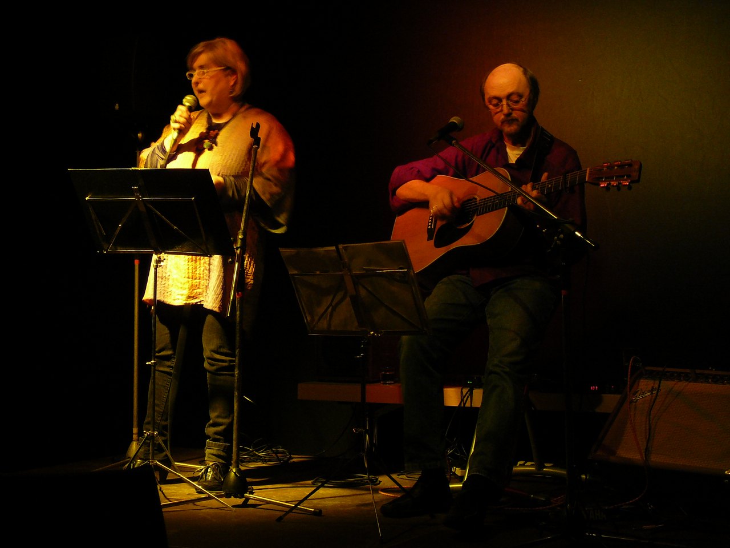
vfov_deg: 22.6
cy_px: 274
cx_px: 365
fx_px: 1371
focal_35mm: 65
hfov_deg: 29.8
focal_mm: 9.7
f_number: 3.6
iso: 200
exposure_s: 1/8
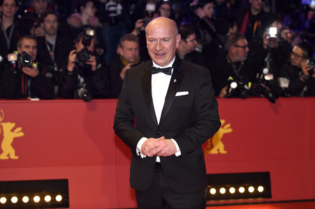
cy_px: 104
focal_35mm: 70
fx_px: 612
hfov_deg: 28.9
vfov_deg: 19.4
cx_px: 158
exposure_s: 1/640
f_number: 3.5
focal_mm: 70
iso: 800
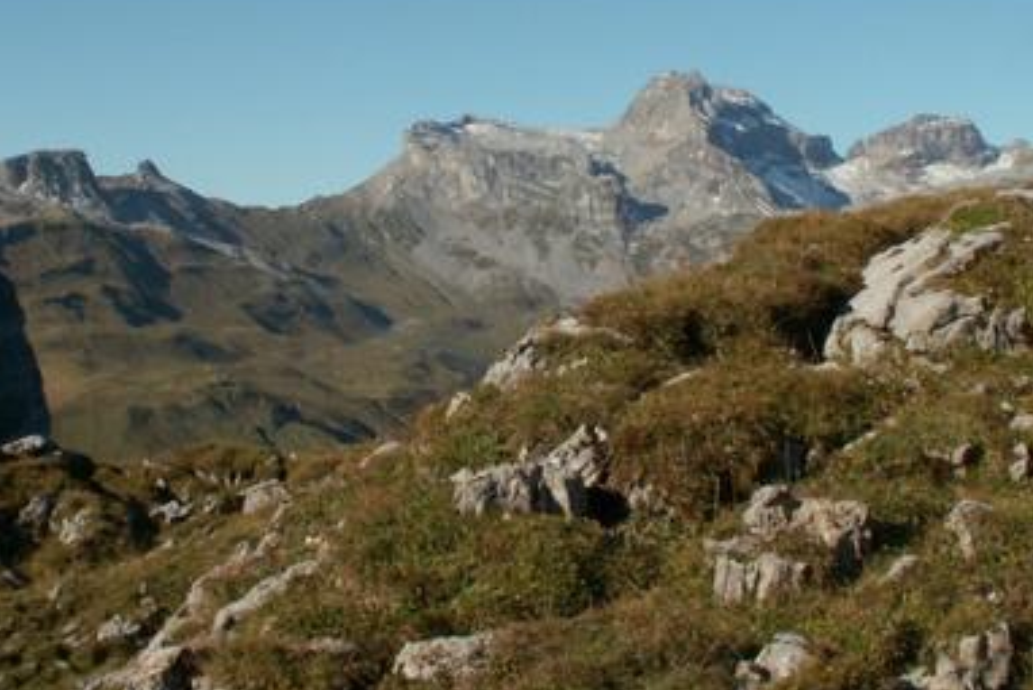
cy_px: 176
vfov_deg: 22.1
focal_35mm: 61
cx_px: 473
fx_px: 1751
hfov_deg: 32.9
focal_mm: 5.86
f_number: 8
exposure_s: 1/160
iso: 50
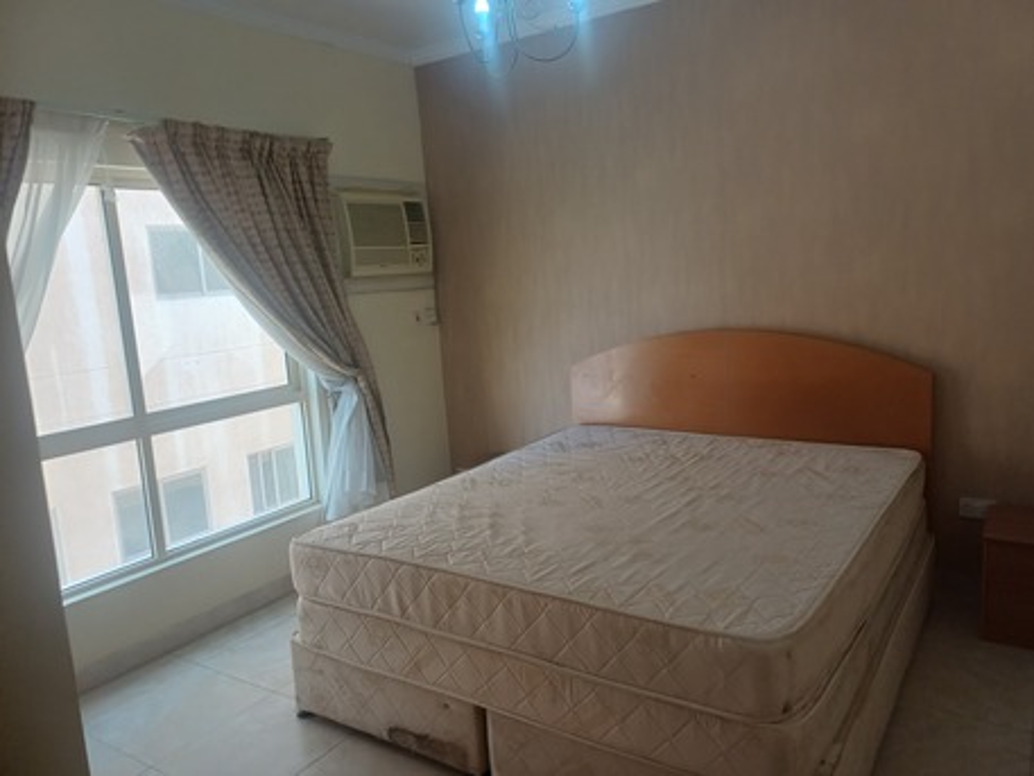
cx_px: 517
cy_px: 388
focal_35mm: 25
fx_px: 747
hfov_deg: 69.4
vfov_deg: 54.9
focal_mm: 4.65
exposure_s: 1/50
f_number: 1.8
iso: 100
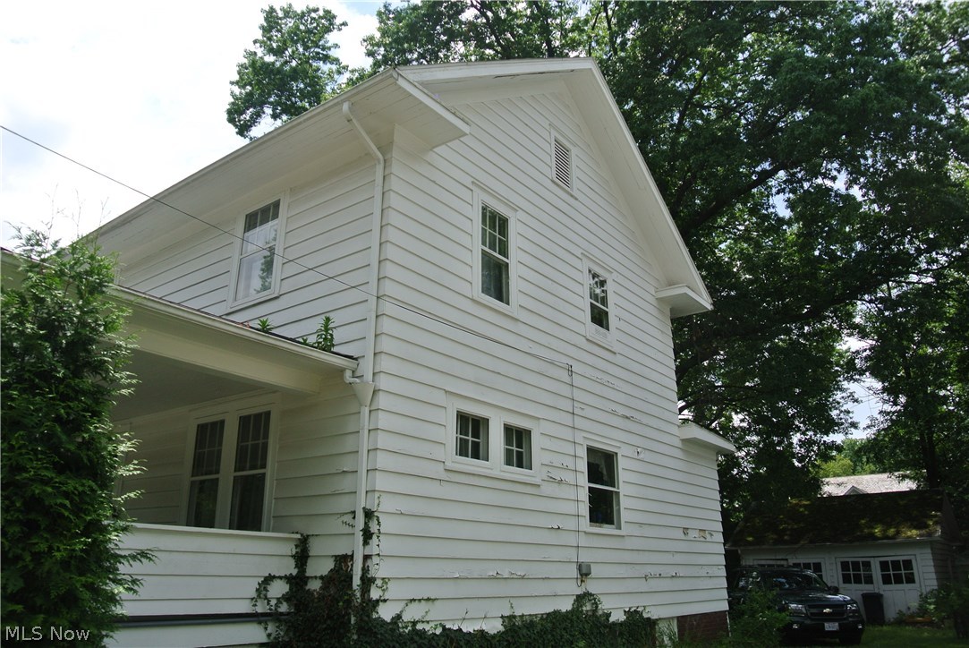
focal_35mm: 27
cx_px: 484
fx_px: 727
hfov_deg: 67.3
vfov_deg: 48.0
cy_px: 324
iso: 100
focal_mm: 10
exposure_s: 1/800
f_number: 5
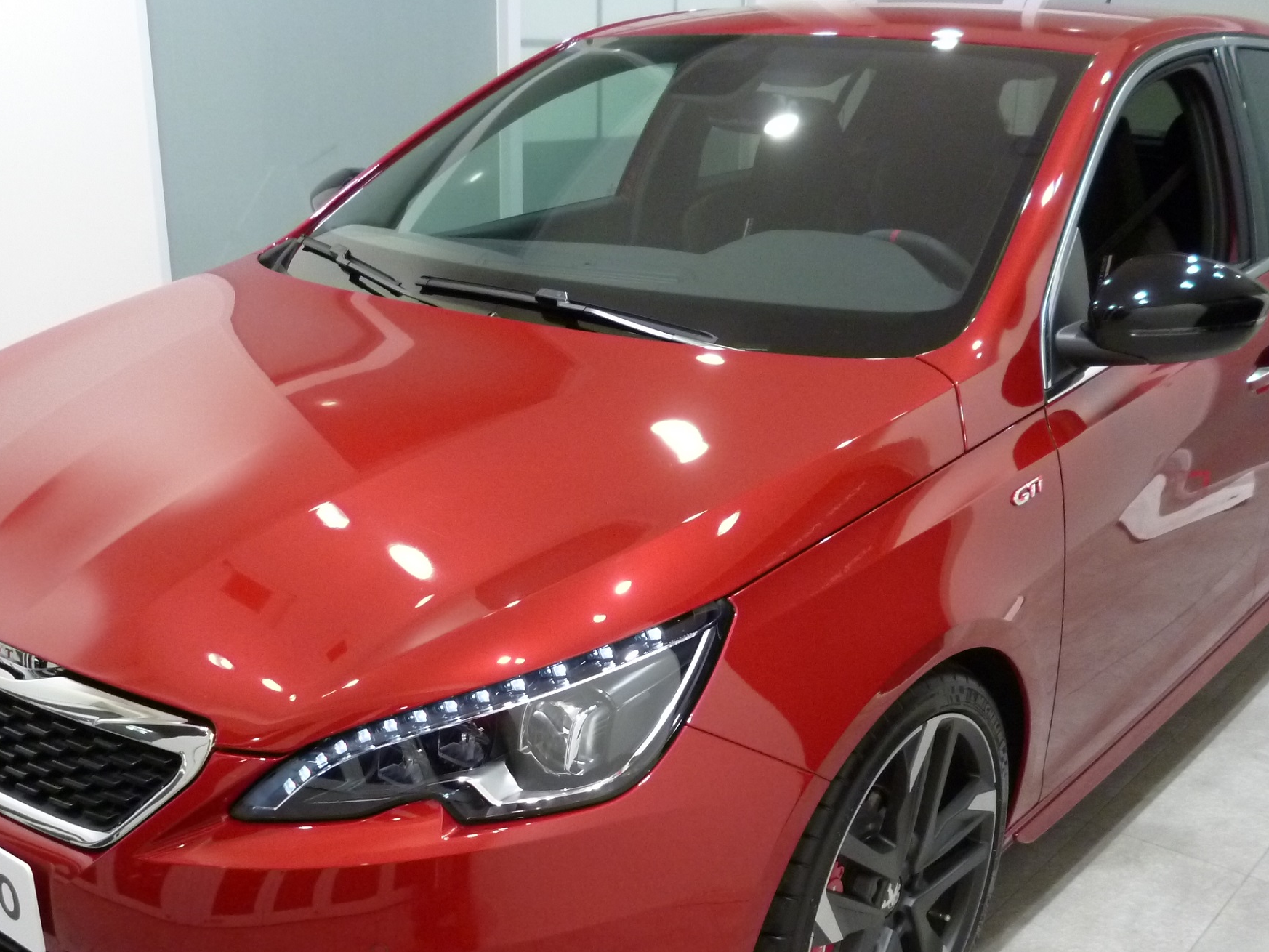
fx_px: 1430
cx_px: 607
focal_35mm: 39
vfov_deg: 36.4
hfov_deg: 47.8
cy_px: 637
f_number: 3.1
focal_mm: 5
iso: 400
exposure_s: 1/40
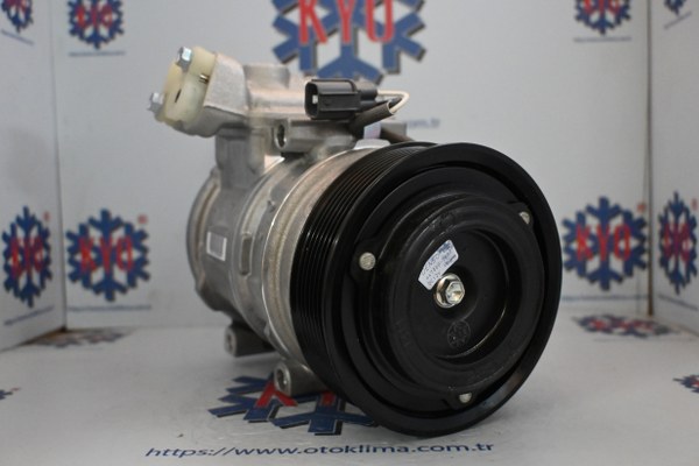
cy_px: 233
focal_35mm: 34
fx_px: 670
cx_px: 350
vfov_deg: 38.4
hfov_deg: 55.1
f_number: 4.2
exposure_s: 1/60
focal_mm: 23
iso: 4000
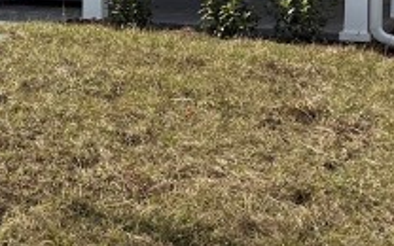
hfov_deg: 15.9
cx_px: -117
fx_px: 1342
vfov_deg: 10.4
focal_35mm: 125
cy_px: -25
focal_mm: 6.76
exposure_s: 1/6711
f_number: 1.78
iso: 100
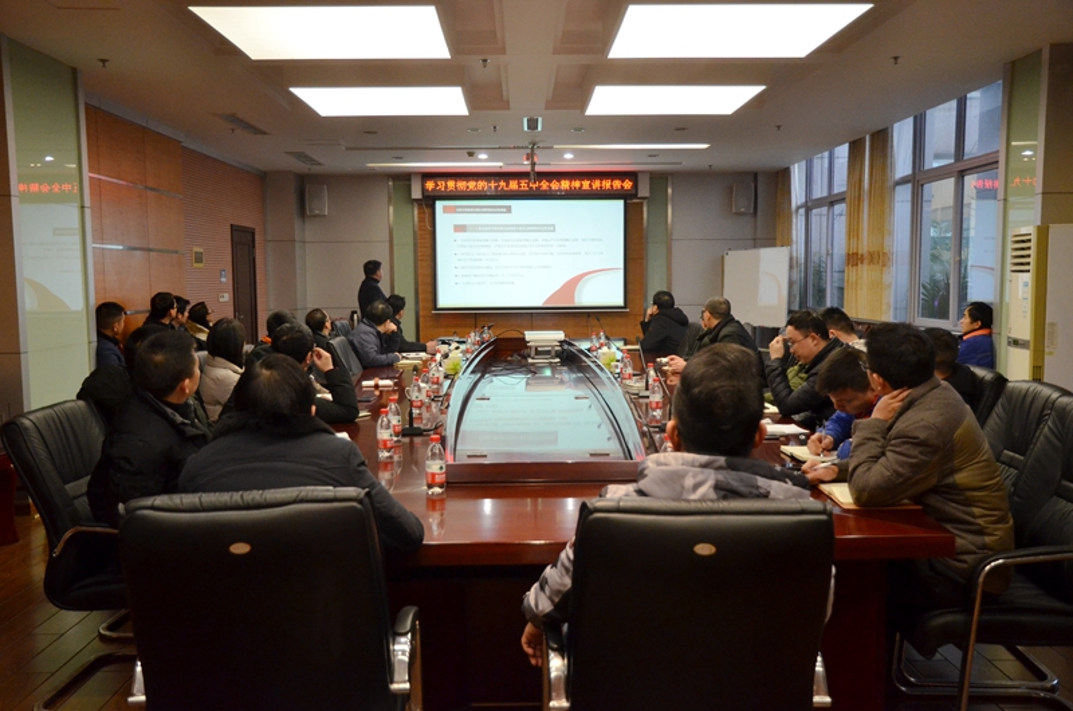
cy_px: 356
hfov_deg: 57.3
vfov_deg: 39.8
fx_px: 982
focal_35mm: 33
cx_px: 536
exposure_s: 1/80
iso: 1600
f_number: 4.5
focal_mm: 22
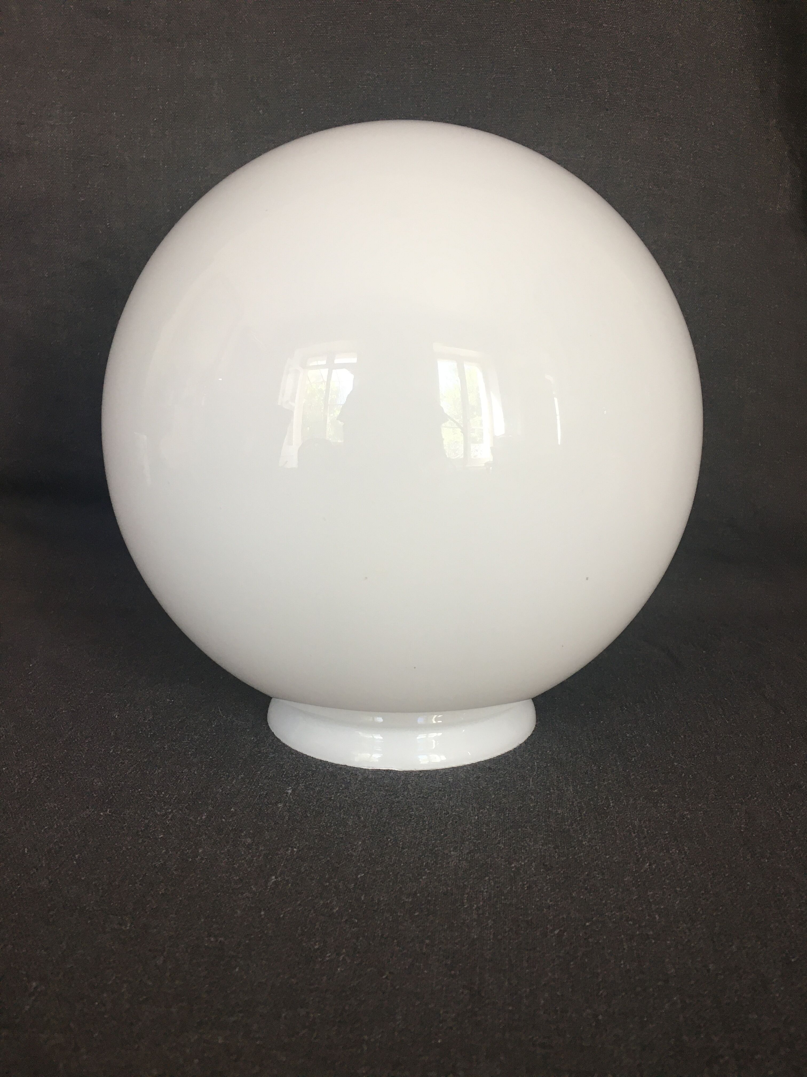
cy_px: 538
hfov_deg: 48.2
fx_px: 901
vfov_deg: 61.7
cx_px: 404
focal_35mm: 29
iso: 50
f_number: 2.2
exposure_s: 1/33
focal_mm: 4.15
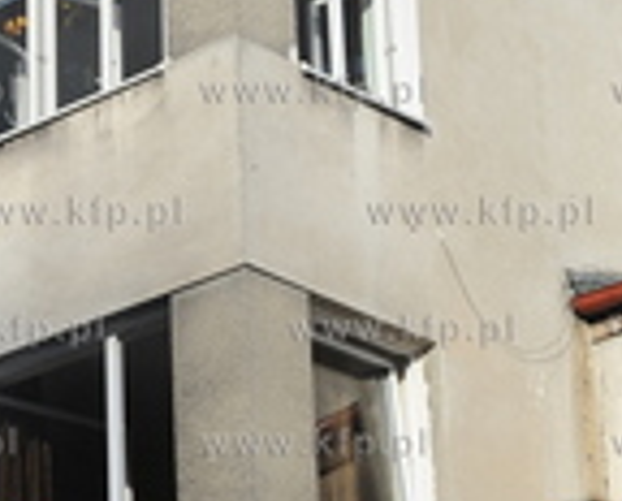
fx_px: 2972
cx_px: -190
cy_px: 268
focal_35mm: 161
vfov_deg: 9.6
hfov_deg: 11.6
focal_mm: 62
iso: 800
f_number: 11
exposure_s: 1/500
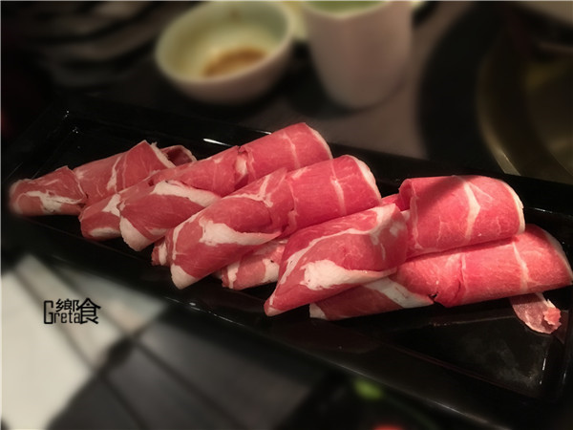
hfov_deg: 61.7
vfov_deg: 48.2
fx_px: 480
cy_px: 215
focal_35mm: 29
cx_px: 286
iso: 320
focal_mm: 4.15
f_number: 2.2
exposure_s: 1/15
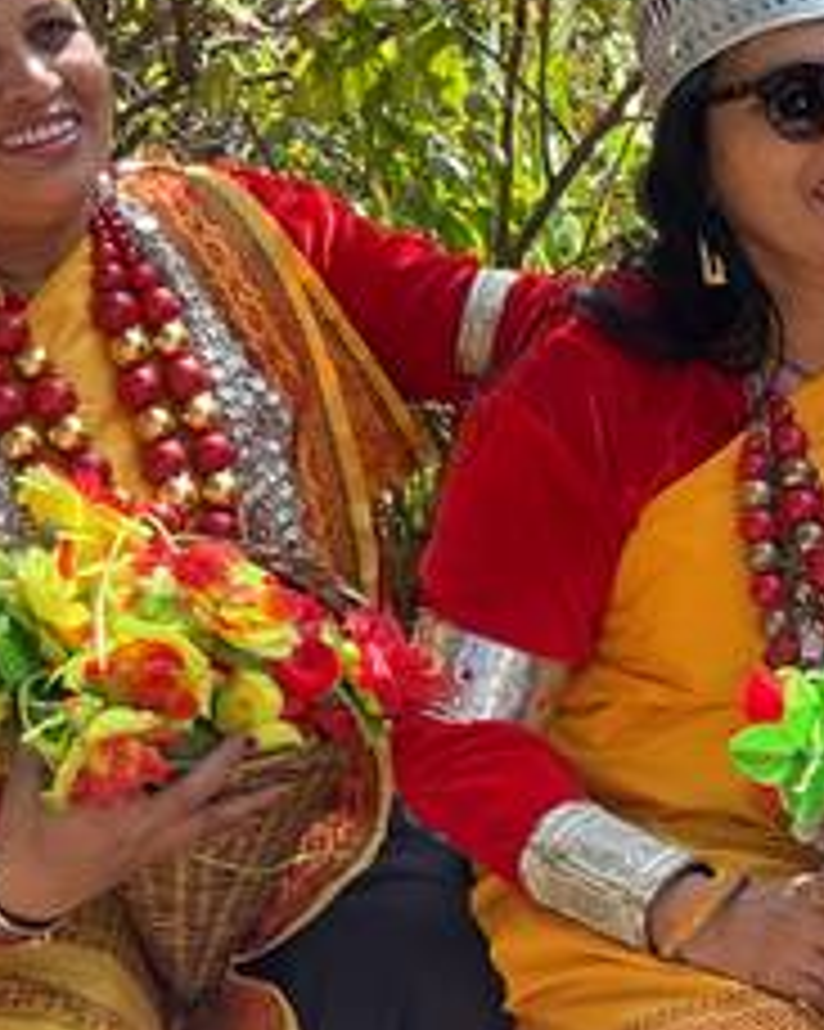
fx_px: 2715
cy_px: 927
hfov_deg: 16.1
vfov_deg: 21.0
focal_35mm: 89
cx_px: 1162
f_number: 1.8
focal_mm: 3
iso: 16
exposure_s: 1/199
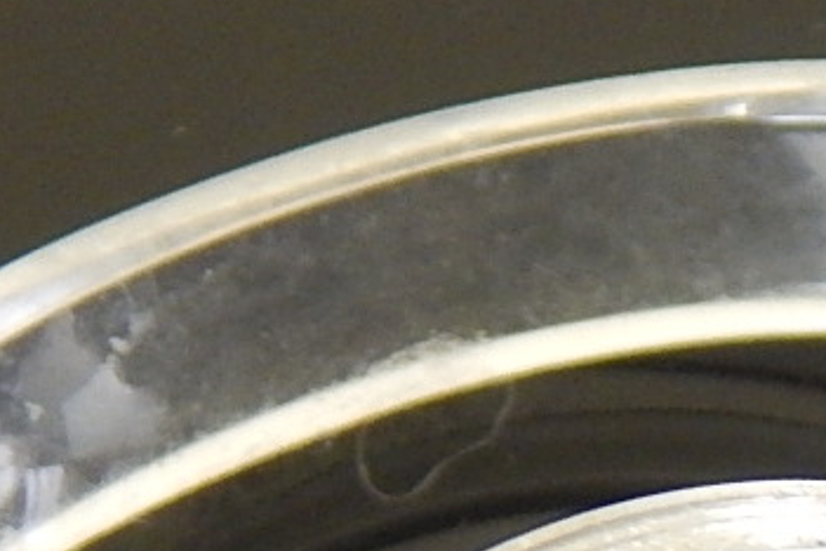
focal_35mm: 289
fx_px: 6630
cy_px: 1283
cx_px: 1478
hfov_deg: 7.0
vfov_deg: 4.6
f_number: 4
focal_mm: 10.9
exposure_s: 1/30
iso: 400
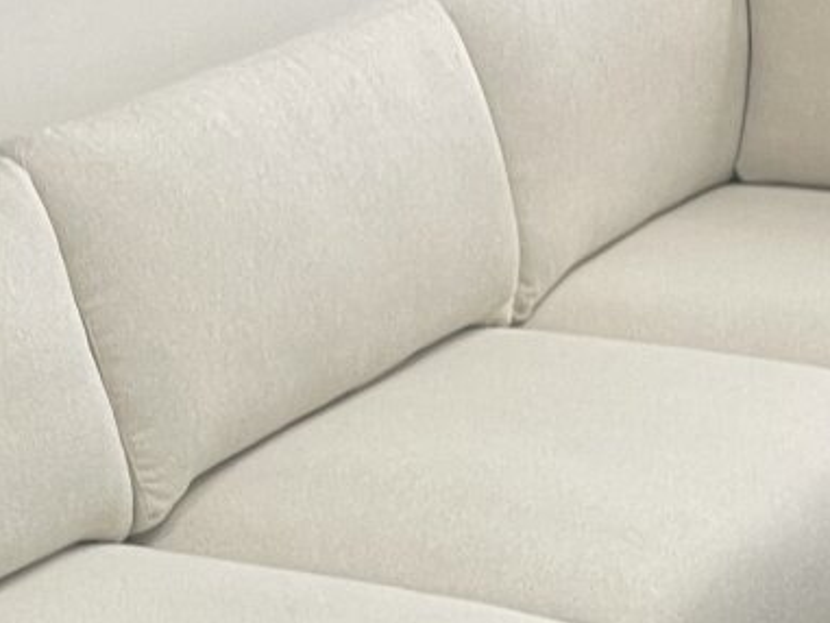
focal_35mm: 126
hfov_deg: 15.6
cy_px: 1113
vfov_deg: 11.0
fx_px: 3022
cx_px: 416
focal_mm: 5.1
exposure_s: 1/62
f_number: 1.6
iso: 100
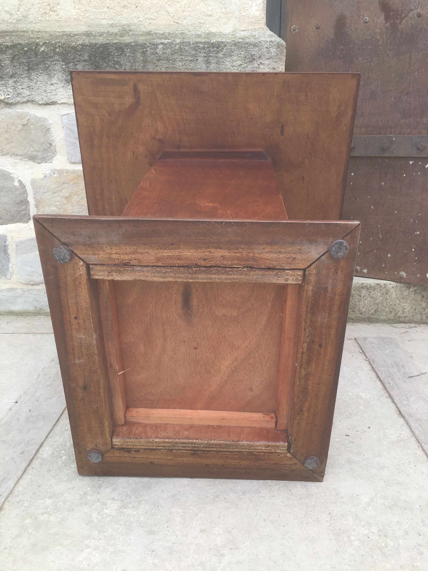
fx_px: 478
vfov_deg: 61.7
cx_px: 214
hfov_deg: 48.2
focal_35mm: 29
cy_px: 286
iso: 25
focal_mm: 4.15
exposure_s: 1/379
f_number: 2.2
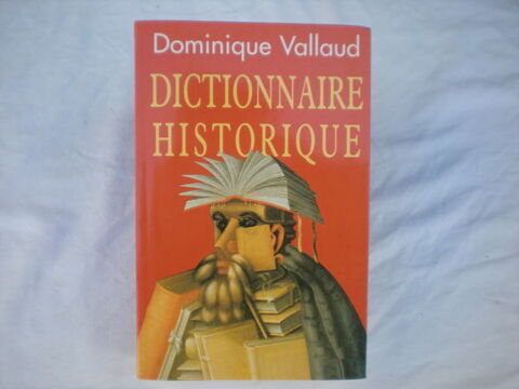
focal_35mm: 38
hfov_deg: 49.0
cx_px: 260
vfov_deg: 37.7
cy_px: 194
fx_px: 570
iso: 64
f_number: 3.1
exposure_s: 1/101
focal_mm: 6.3
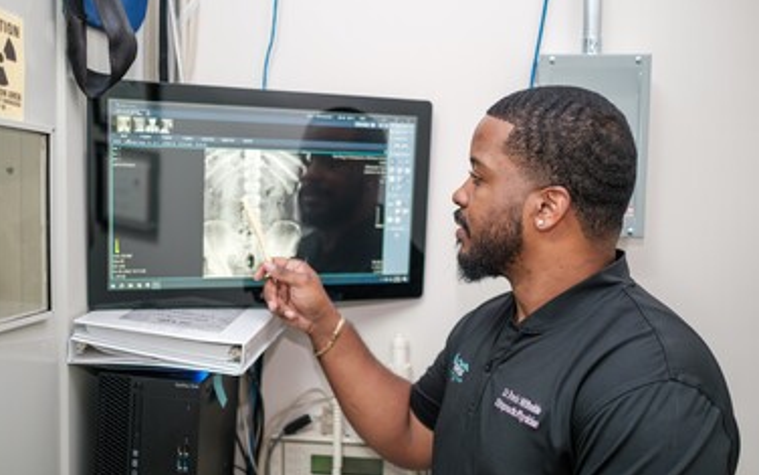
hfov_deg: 51.5
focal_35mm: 38
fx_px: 786
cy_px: 264
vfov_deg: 33.6
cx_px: 361
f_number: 1.4
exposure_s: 1/125
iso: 200
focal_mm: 23
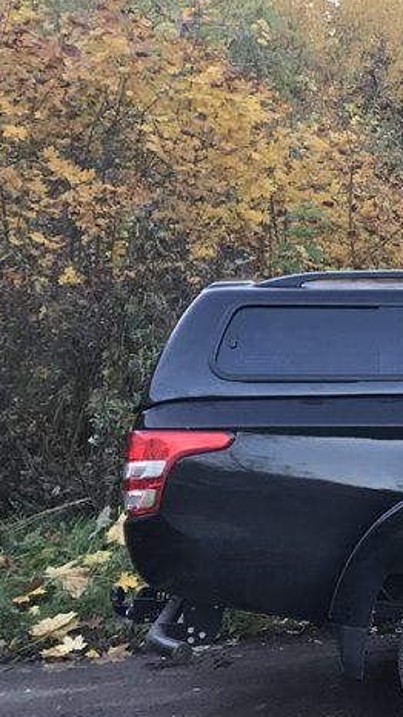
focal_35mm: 67
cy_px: 412
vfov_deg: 31.4
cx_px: 726
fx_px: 1273
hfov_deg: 15.5
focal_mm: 3.99
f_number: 1.8
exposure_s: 1/33
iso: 25
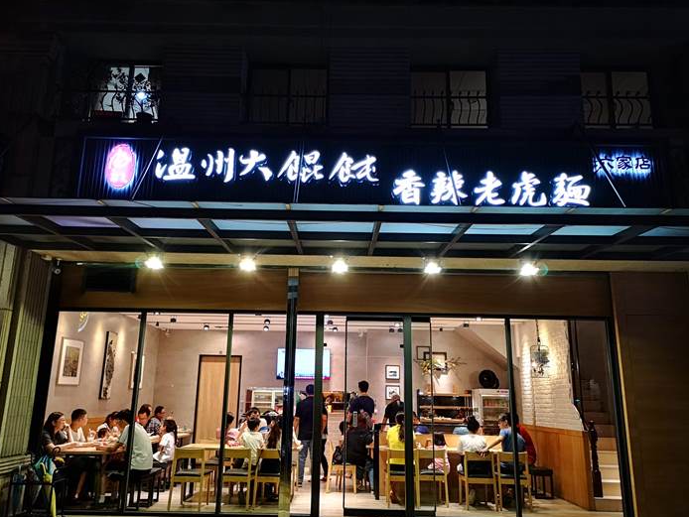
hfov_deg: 63.4
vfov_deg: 49.8
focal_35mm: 28
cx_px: 334
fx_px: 558
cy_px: 266
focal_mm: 3.95
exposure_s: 1/33.3
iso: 320
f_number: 1.8
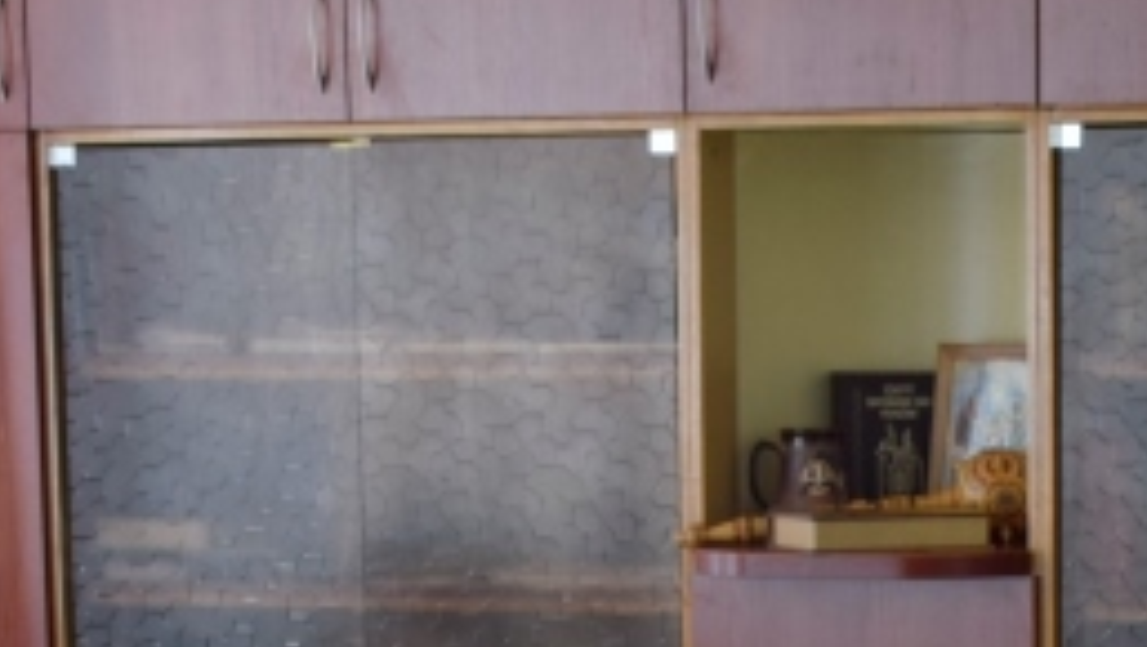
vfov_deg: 7.9
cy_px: 1127
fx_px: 4565
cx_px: 888
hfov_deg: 14.3
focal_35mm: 150
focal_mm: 24
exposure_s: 1/60
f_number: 4
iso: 500
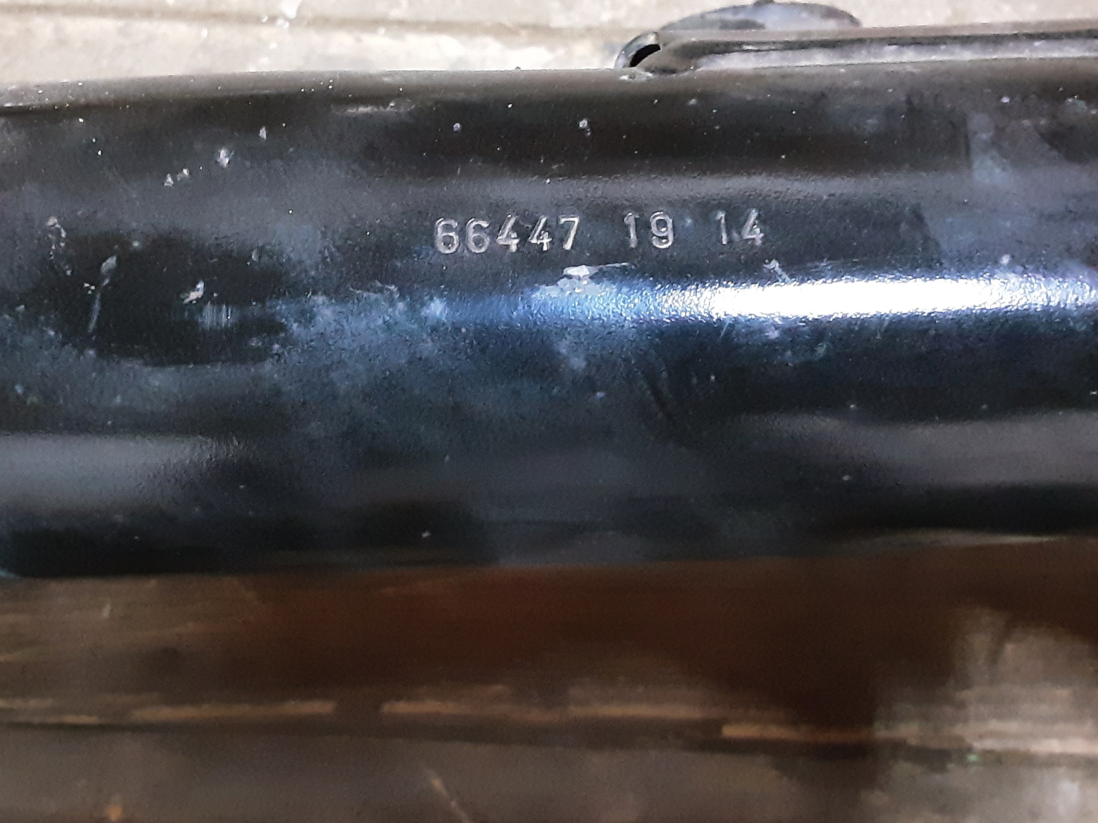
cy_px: 302
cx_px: 488
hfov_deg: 46.7
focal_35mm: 40
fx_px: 1269
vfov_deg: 35.7
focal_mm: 2.91
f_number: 1.9
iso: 800
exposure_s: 1/10
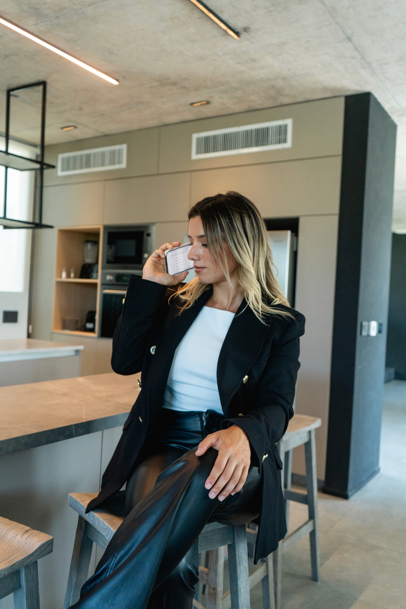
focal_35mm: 31
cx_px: 203
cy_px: 304
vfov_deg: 60.3
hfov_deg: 42.3
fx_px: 524
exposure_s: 1/800
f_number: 4
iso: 2500
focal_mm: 31
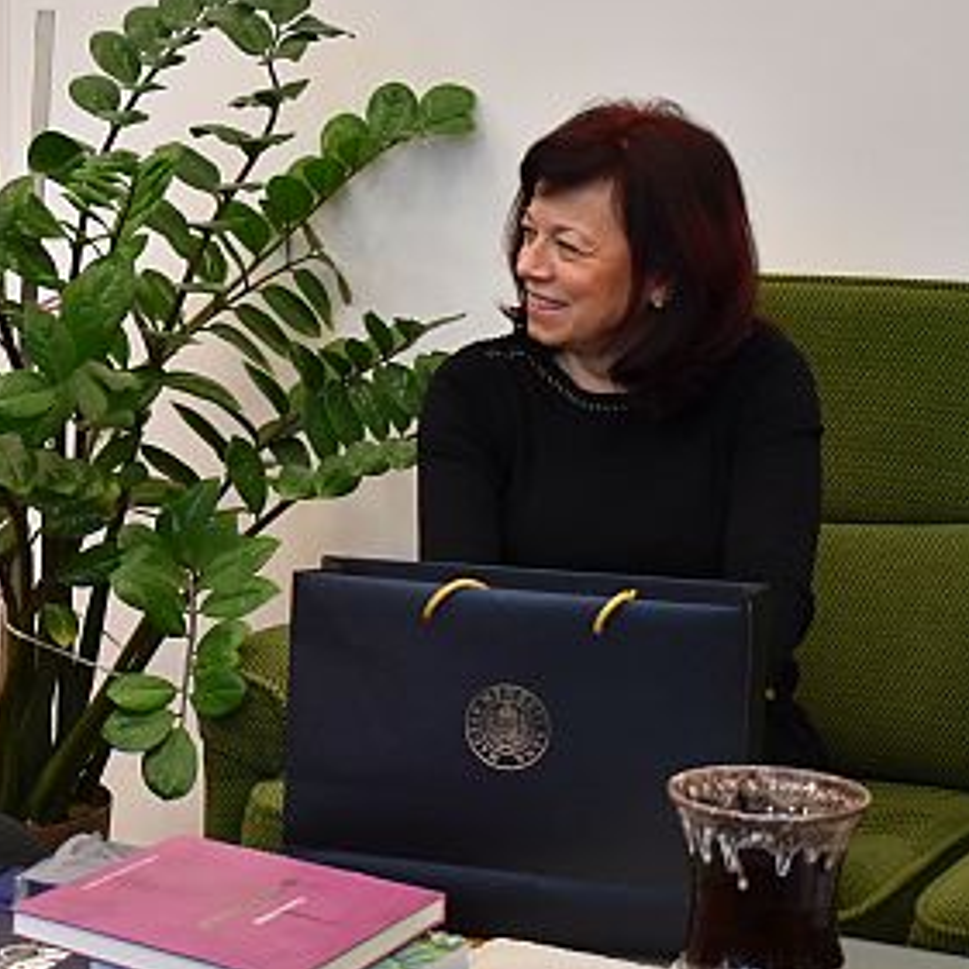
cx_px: 21
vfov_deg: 19.3
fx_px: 2849
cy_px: 443
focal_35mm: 90
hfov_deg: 18.8
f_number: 4.2
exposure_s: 1/125
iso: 1250
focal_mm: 31
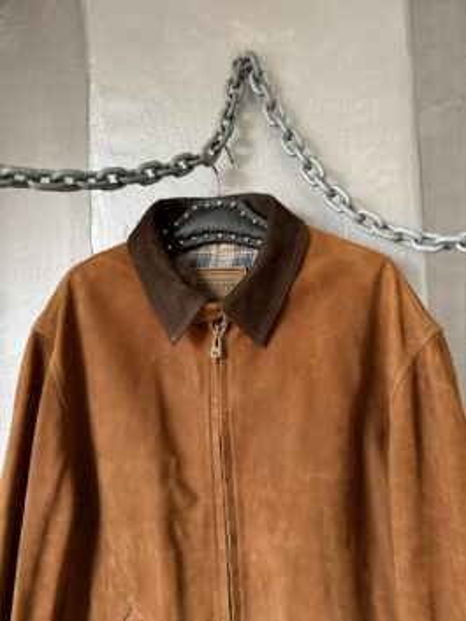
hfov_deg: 56.8
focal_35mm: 24
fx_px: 431
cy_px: 310
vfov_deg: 71.6
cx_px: 233
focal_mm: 6.76
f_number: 1.78
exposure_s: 1/42
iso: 800
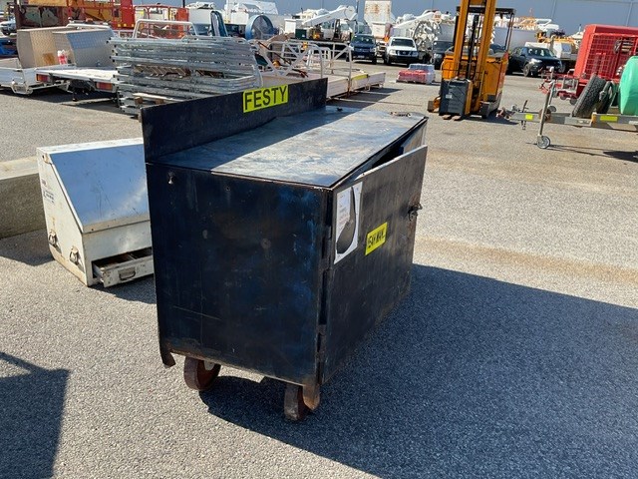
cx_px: 319
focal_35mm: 29
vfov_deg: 48.2
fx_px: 534
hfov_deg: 61.7
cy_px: 240
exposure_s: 1/691
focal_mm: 3
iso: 16
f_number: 1.8
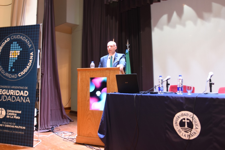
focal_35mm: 31
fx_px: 194
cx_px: 102
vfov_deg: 42.2
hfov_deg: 60.2
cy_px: 65
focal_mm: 18
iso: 800
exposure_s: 1/6
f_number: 5
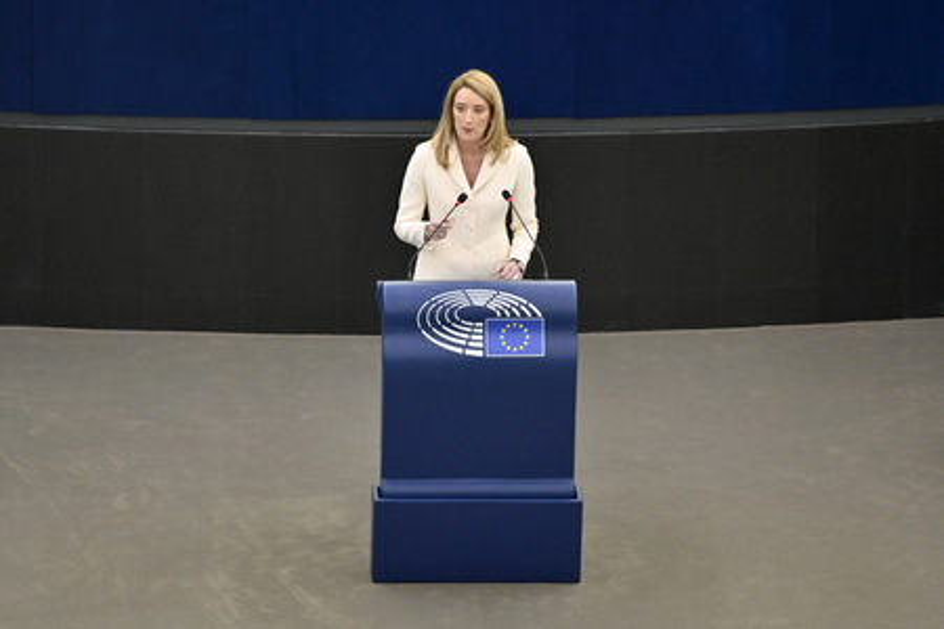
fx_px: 5244
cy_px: 314
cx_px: 472
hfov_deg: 10.3
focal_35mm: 200
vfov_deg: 6.9
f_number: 2.8
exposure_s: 1/320
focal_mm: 200
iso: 1000
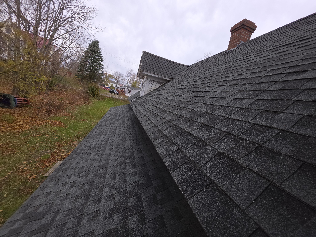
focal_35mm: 13
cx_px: 158
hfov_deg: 106.2
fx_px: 119
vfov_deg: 89.9
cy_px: 118
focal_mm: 2.2
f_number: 1.9
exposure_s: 1/210
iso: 20
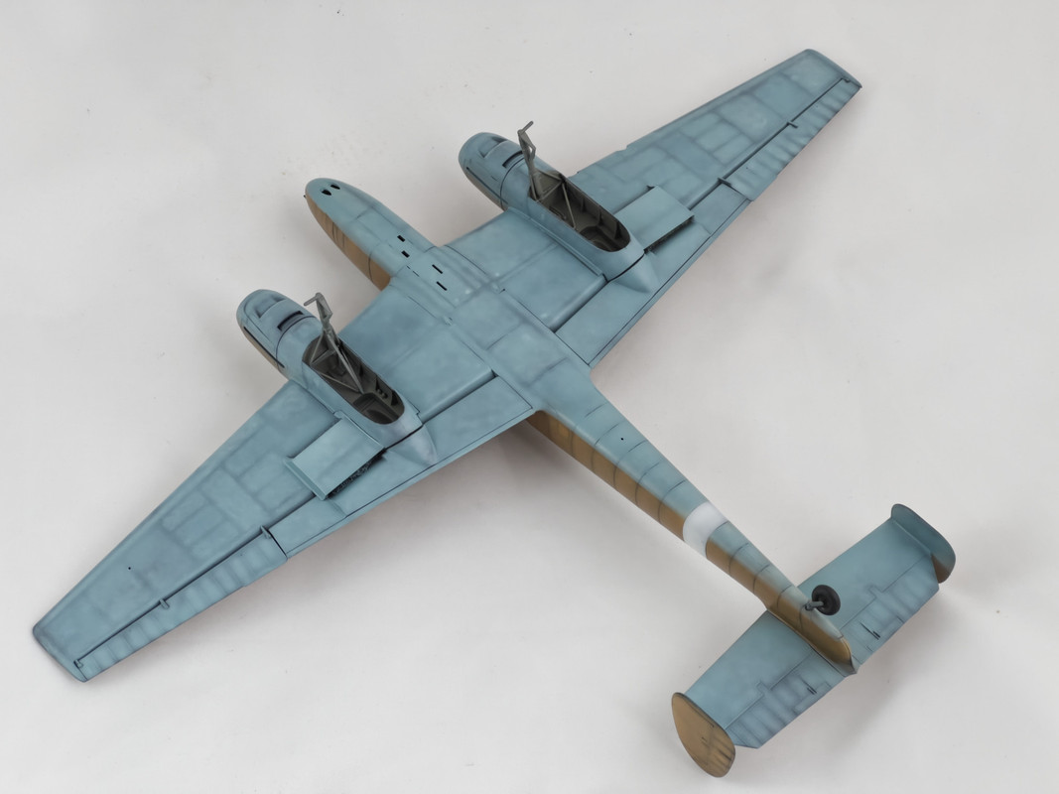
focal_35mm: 77
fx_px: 2355
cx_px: 530
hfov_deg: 25.3
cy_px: 397
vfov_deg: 19.1
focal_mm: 9
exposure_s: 1/100
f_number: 2.8
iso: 40
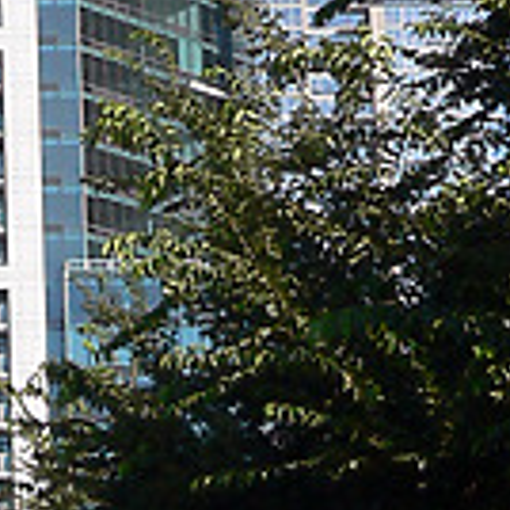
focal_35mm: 237
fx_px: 3950
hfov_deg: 7.3
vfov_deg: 7.3
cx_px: -272
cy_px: -266
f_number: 3.7
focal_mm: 6.7
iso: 80
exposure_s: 1/640
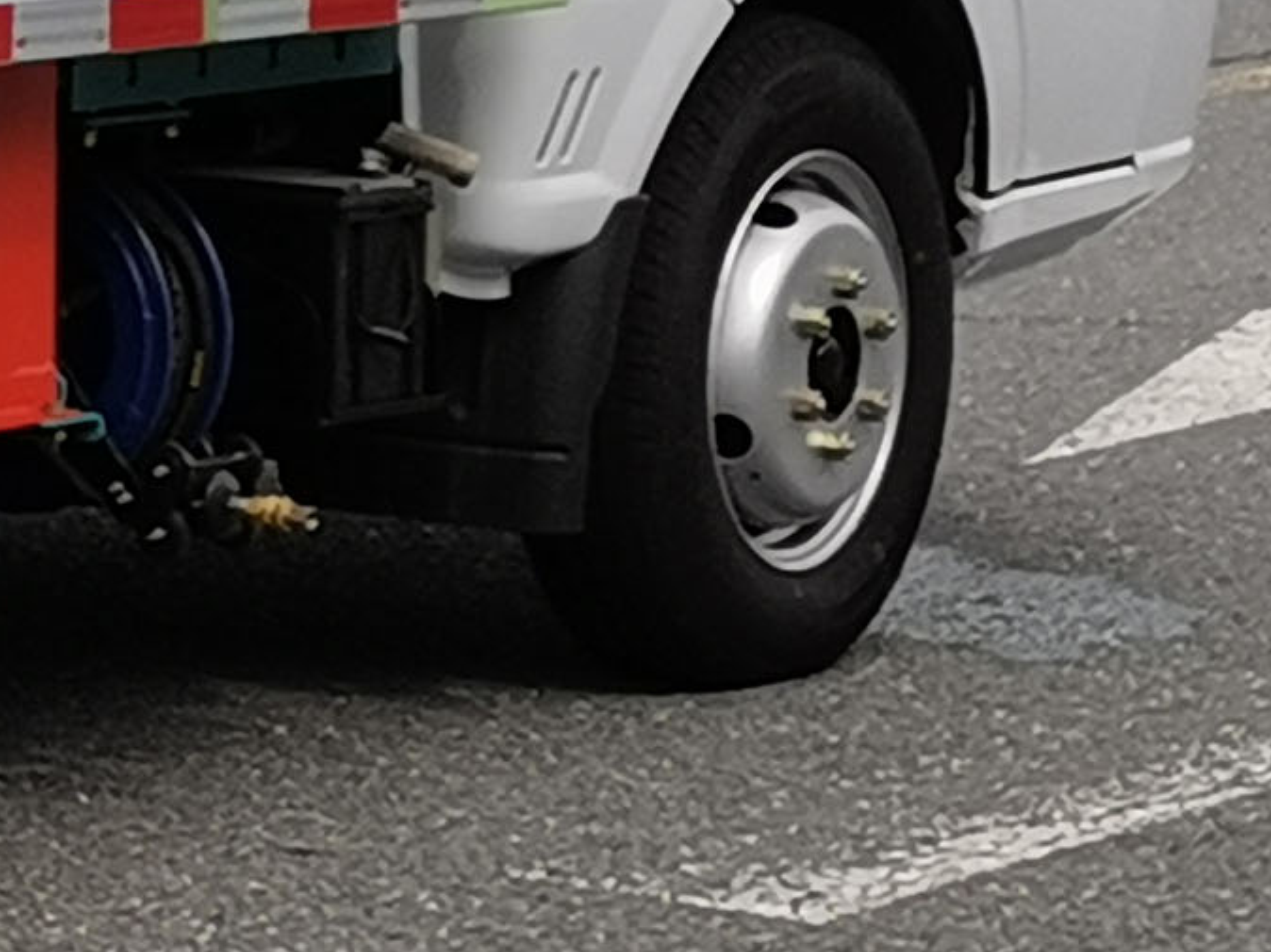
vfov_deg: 6.1
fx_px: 8919
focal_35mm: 243
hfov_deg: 7.7
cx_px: -1412
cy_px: -390
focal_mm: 4.75
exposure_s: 1/1221
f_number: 1.8
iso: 50
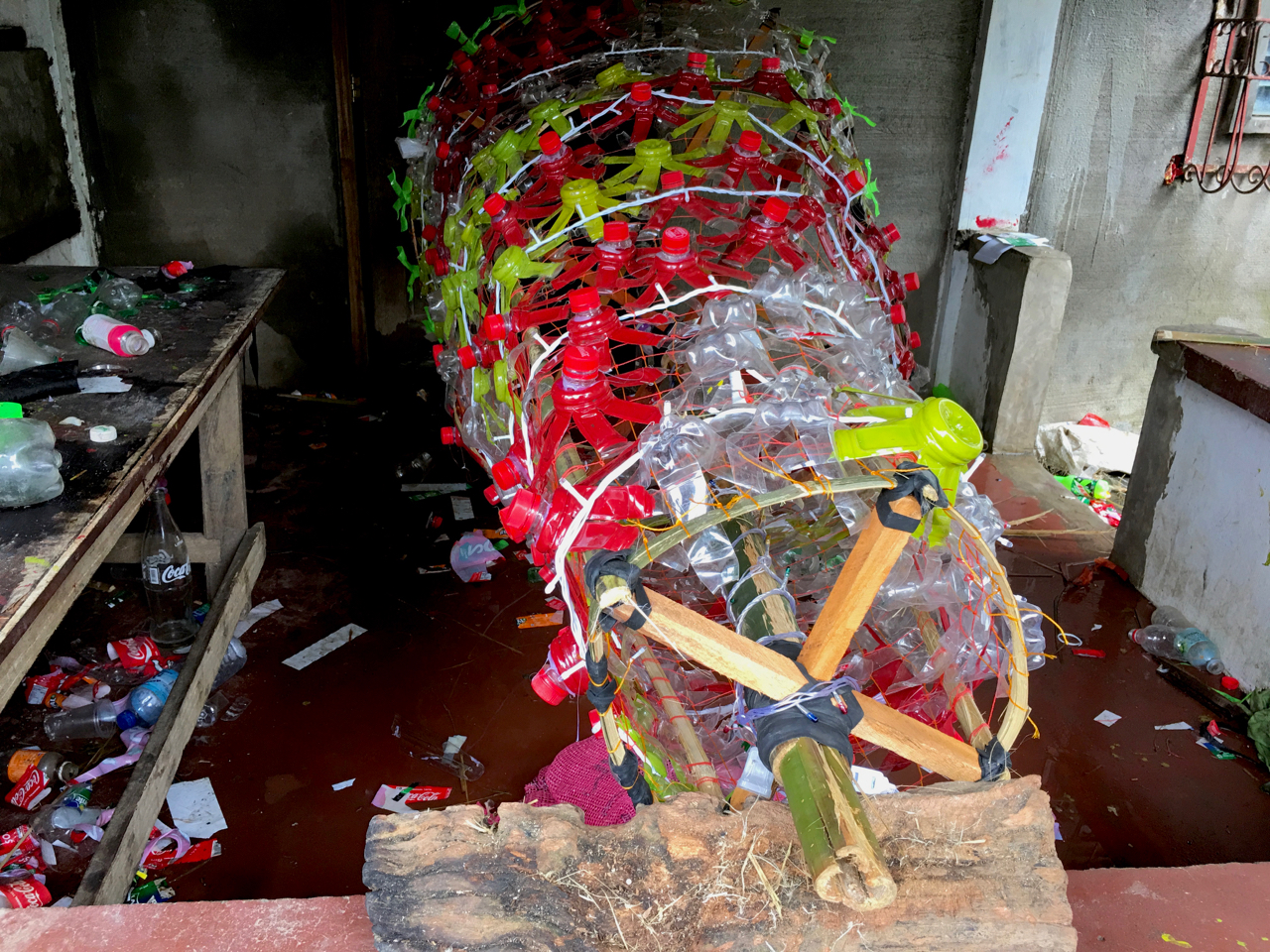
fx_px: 1064
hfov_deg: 61.7
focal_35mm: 29
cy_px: 476
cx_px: 635
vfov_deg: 48.2
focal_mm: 4.15
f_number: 2.2
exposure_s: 1/30
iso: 25
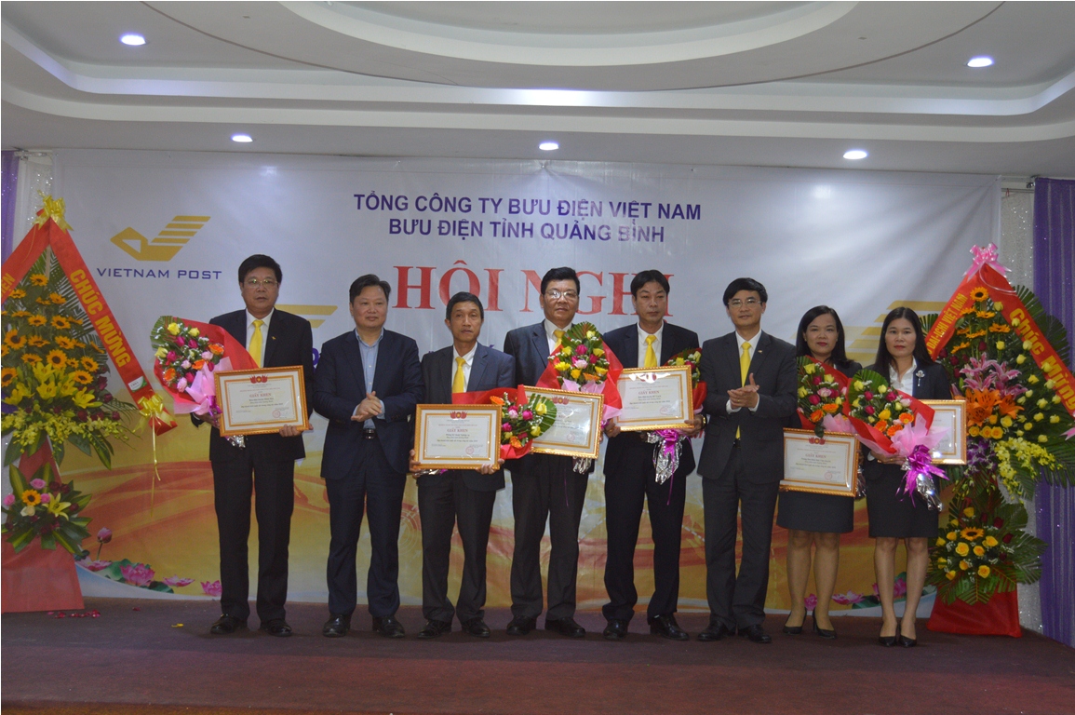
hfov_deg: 42.4
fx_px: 1387
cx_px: 538
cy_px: 358
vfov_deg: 28.9
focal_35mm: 46
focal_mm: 31
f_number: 4.2
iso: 800
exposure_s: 1/60
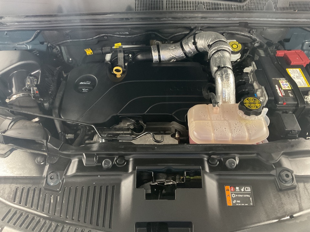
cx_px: 155
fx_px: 260
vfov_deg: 48.2
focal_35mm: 29
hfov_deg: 61.7
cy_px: 116
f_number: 1.8
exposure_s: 1/30
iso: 400
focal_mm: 3
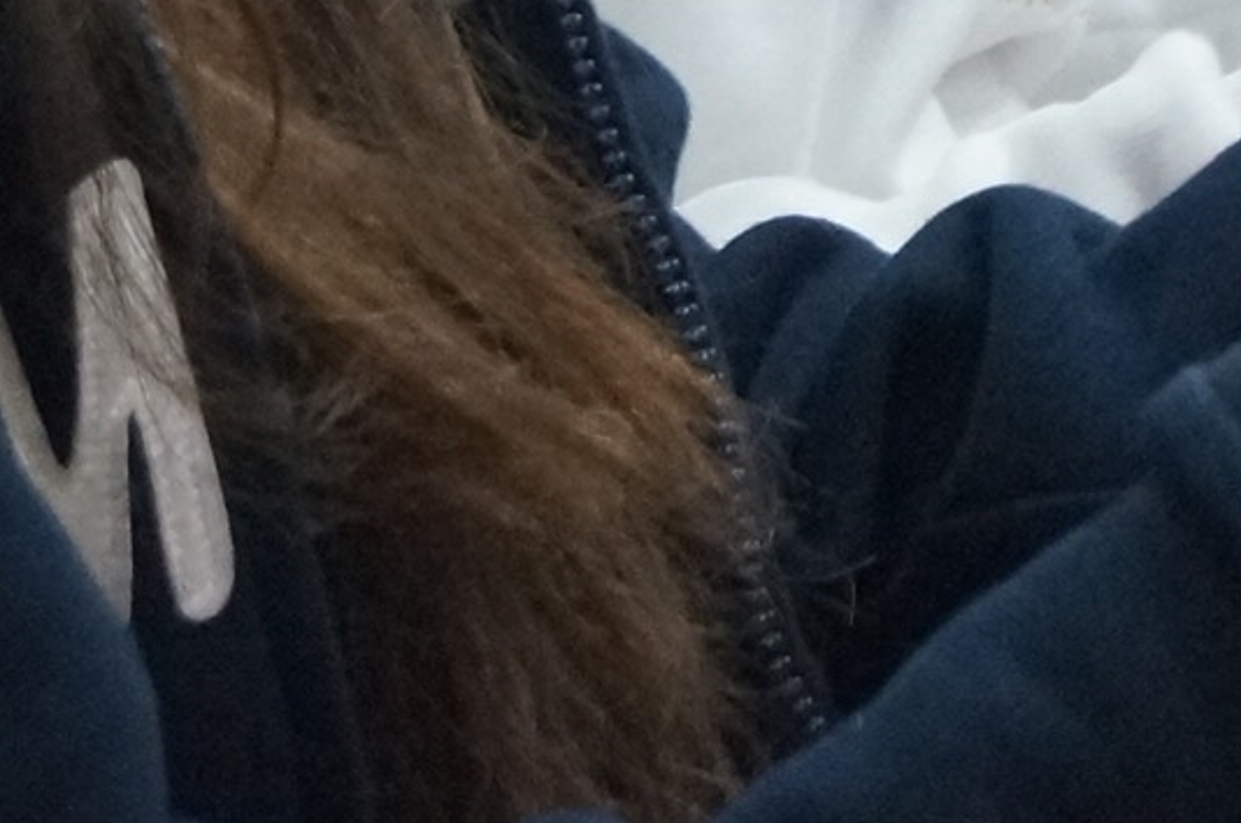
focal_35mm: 378
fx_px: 13017
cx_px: 288
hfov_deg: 5.5
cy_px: -893
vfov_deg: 3.6
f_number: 5.6
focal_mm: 55
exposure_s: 1/100
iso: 2500
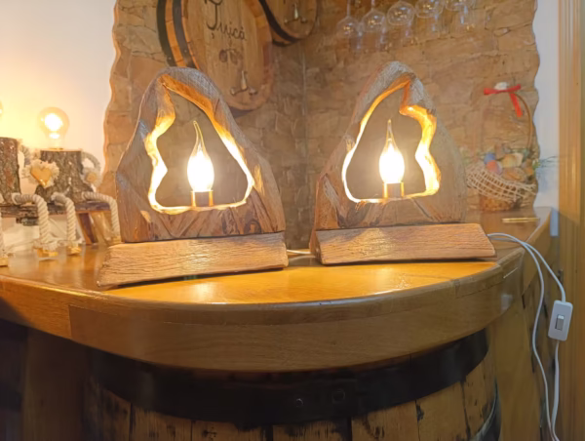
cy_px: 220
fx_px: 389
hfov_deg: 73.8
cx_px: 292
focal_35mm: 23
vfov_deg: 59.0
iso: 400
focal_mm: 6.14
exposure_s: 1/100
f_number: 1.6
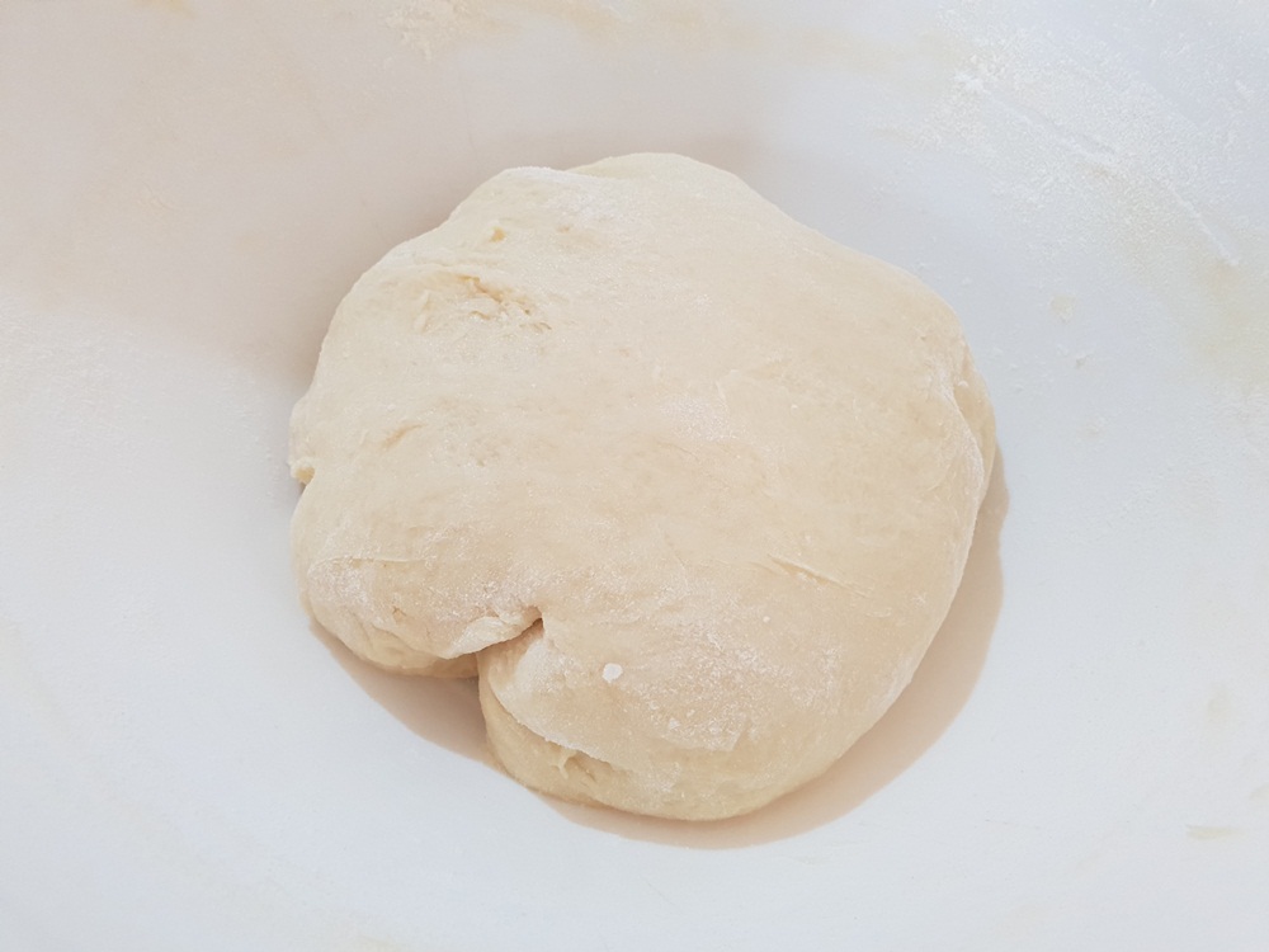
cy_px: 476
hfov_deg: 67.3
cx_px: 634
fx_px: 953
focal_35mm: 26
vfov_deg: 53.1
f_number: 2.4
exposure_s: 1/25
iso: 250
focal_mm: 4.3
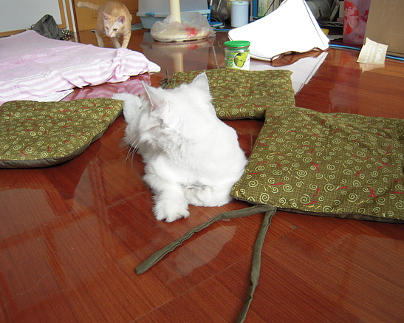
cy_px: 160
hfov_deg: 58.8
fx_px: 359
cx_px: 191
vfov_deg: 48.5
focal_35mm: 30
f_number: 2.7
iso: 400
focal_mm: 5
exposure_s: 1/30
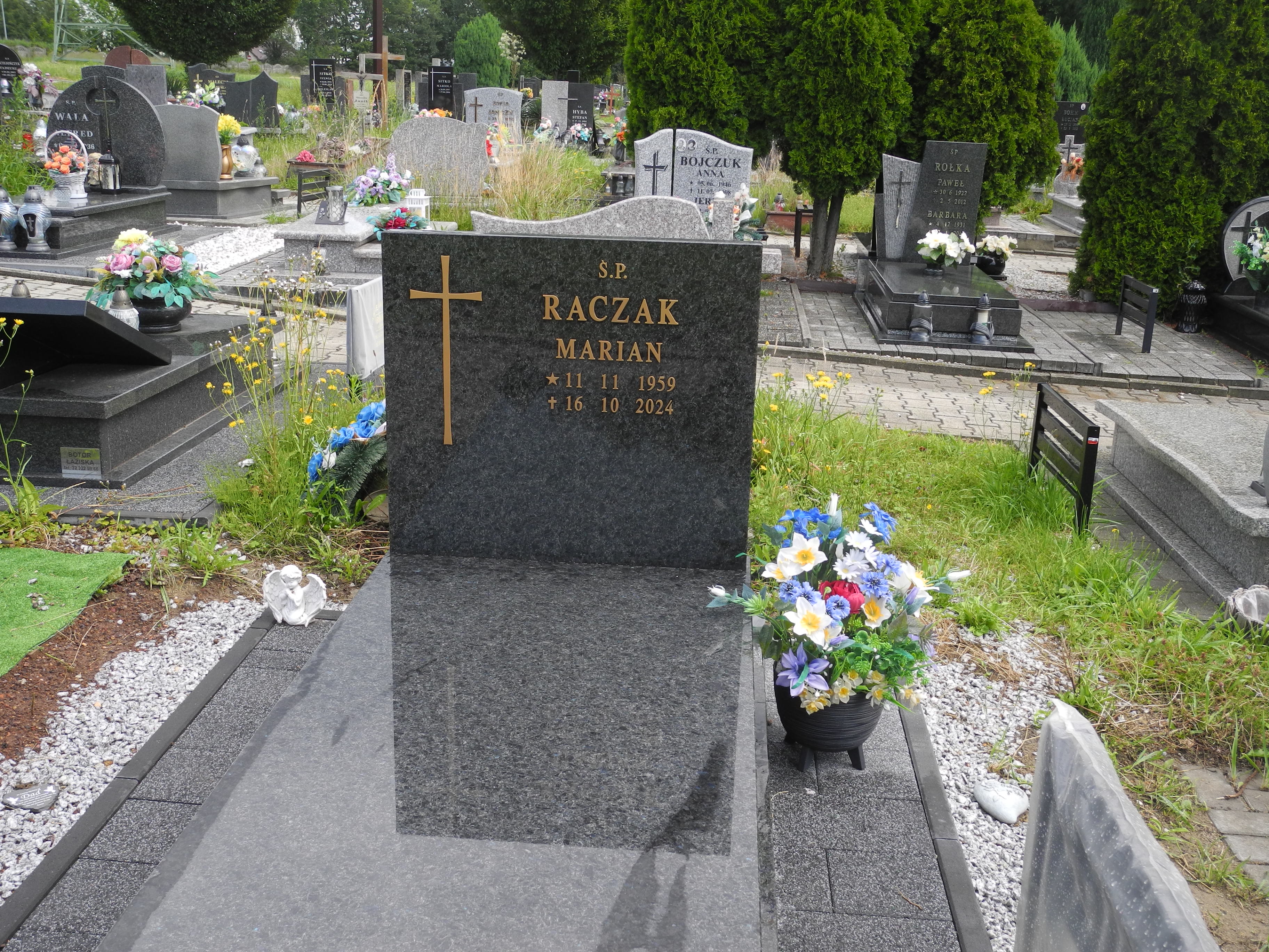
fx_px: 1393
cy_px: 476
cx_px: 634
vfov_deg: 37.7
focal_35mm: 38
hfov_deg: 49.0
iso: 100
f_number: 3.2
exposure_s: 1/400
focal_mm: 8.1
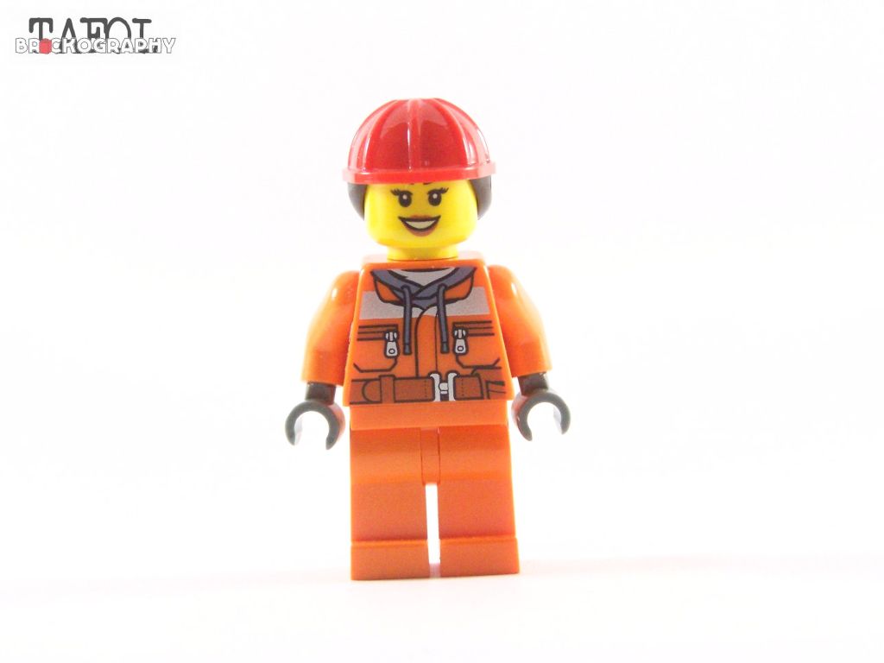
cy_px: 332
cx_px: 442
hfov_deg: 20.9
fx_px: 2401
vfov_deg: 15.7
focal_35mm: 94
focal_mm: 15.6
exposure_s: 1/60
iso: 400
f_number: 4
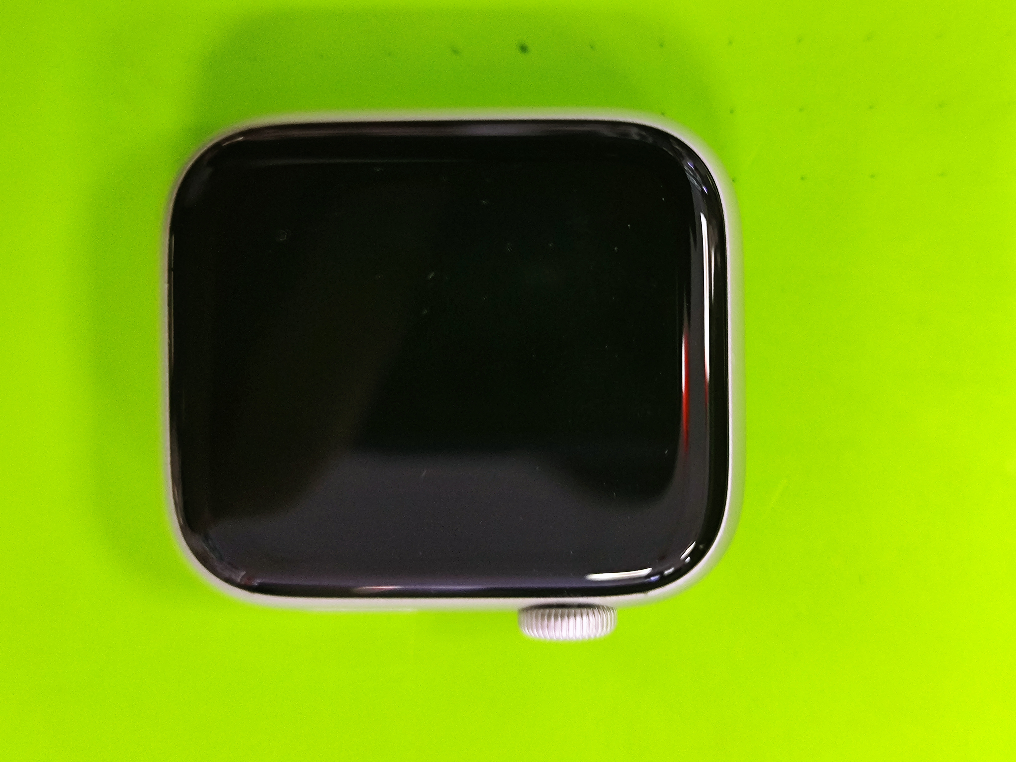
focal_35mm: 24
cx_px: 508
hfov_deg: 71.6
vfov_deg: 56.8
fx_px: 704
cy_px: 381
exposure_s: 1/50
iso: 417
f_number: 1.9
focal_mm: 6.92
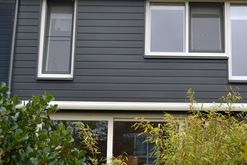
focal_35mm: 77
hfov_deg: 26.1
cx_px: 170
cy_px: 53
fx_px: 528
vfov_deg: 17.7
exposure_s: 1/100
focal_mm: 28
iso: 400
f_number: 5
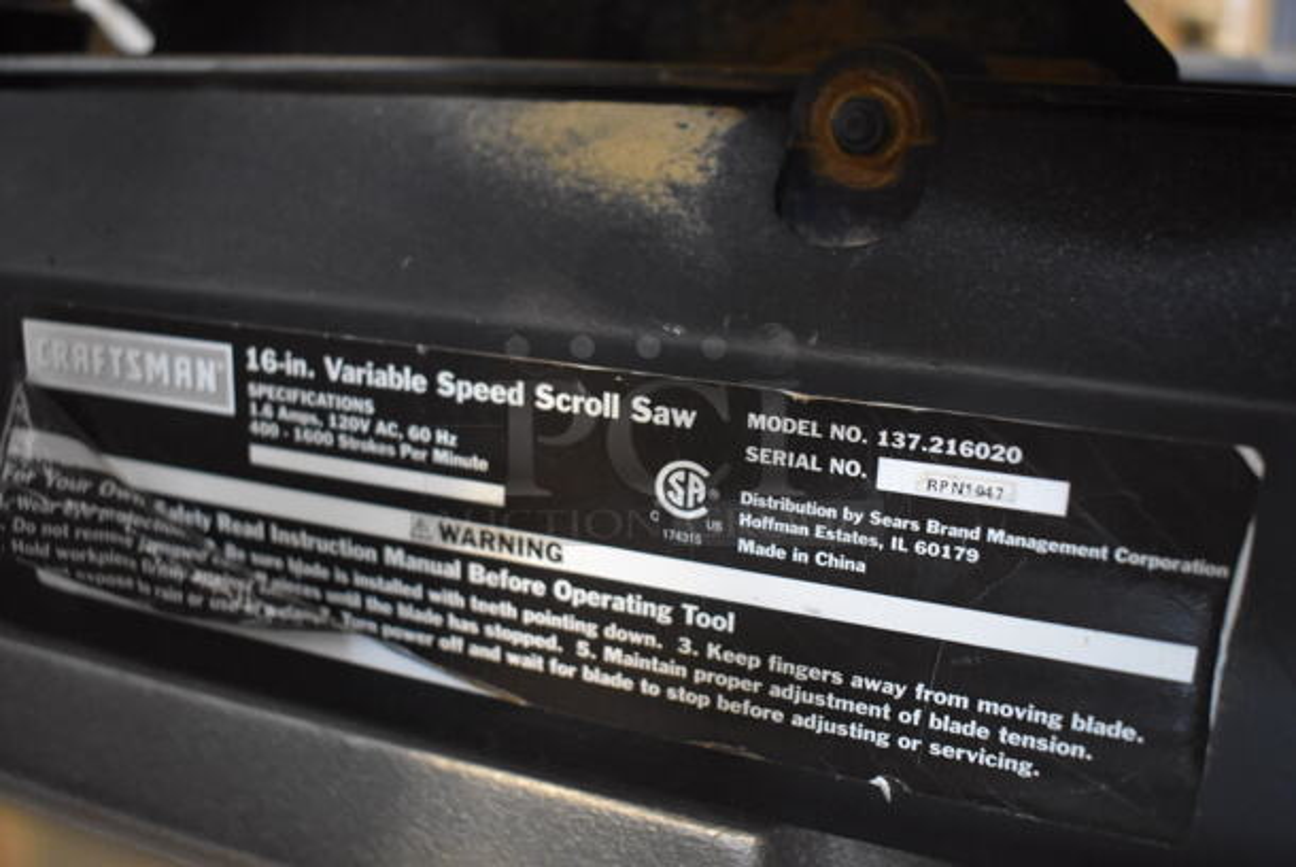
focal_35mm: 33
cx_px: 648
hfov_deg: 57.2
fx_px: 1189
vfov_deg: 40.1
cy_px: 434
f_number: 3.8
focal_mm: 22
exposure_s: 1/20
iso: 3200
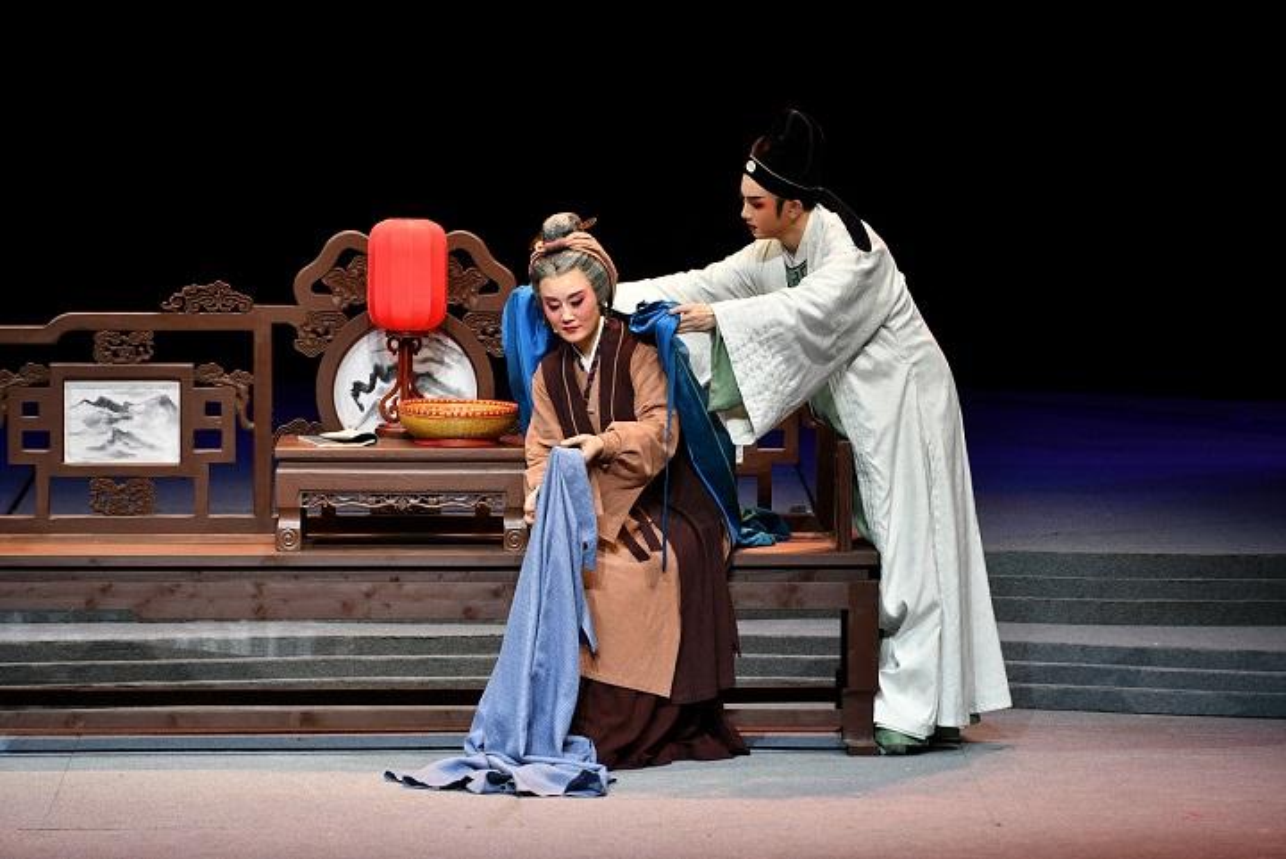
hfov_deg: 6.9
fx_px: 10723
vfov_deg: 4.6
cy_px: 430
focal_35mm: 300
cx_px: 643
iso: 800
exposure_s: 1/400
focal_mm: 200
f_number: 4
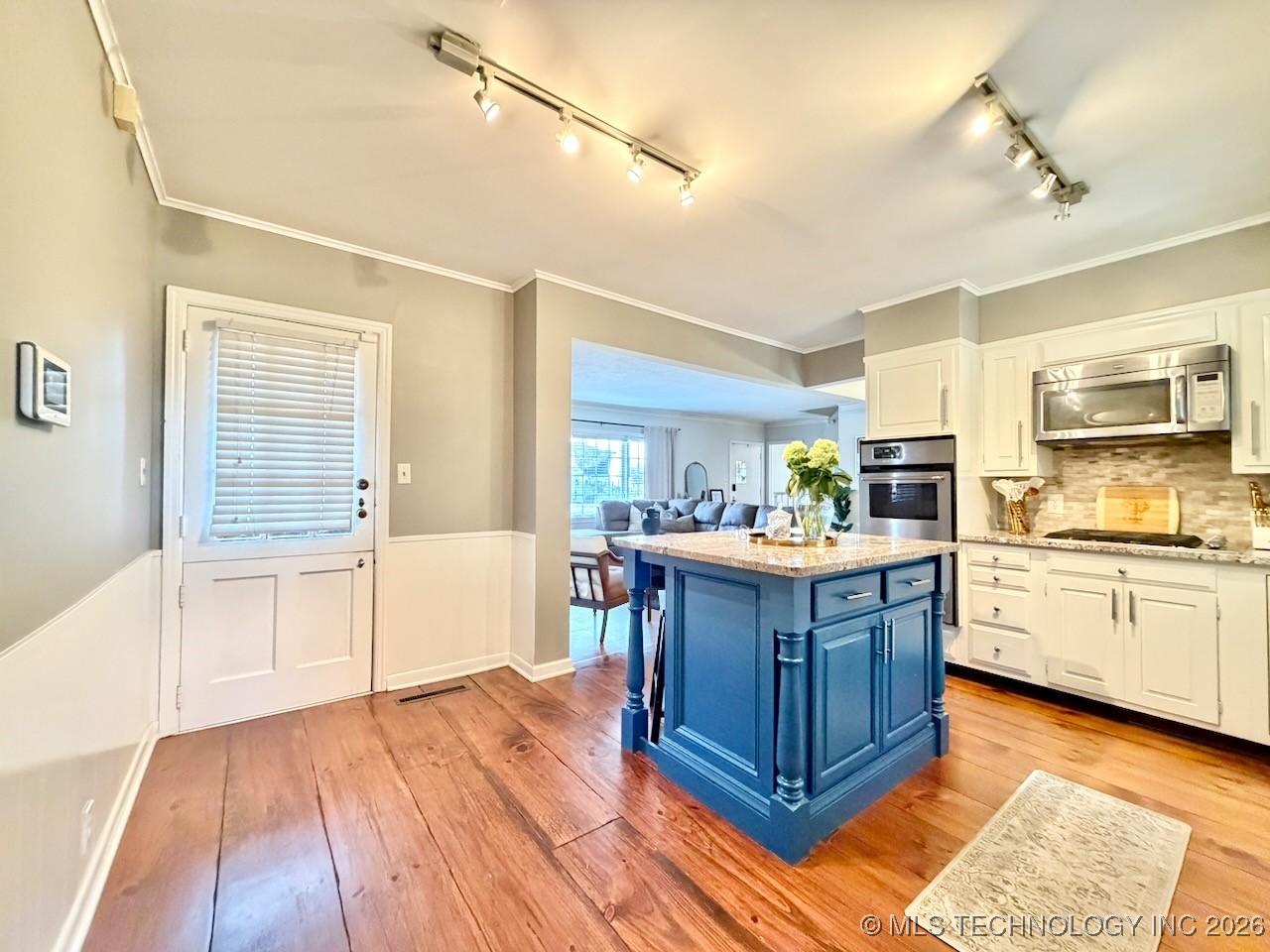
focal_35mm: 14
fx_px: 514
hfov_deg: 102.1
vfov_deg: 85.7
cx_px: 635
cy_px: 476
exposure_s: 1/60
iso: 800
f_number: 2.2
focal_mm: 2.22
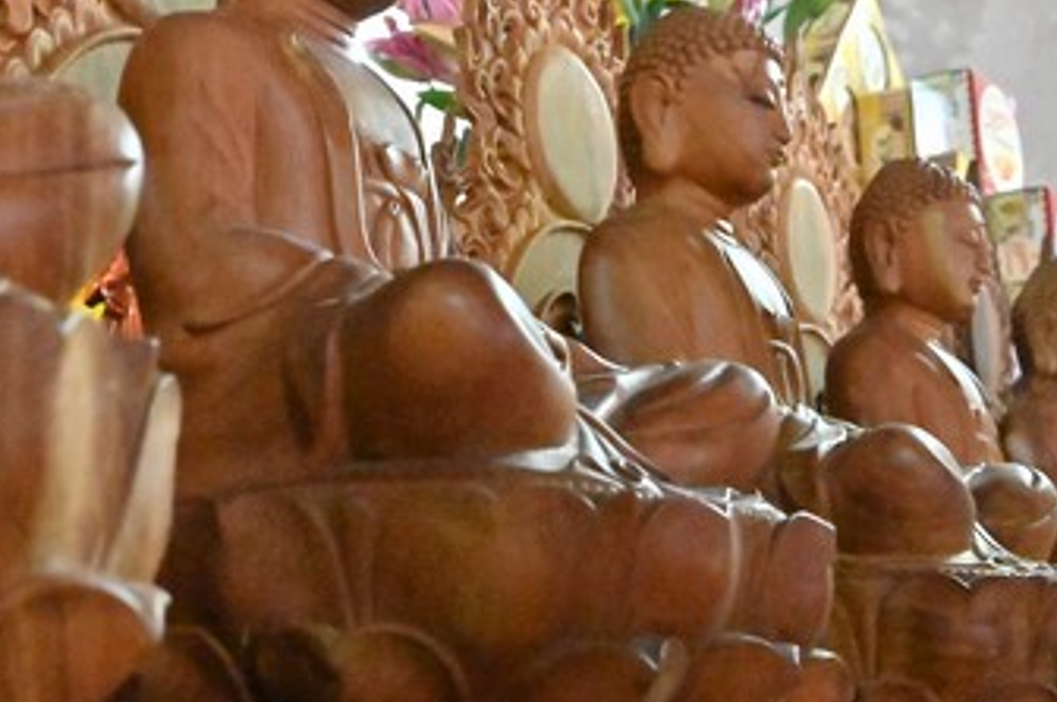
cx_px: 249
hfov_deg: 32.7
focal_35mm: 60
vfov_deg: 22.5
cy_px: 246
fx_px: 1759
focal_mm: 31
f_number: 10
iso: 36000
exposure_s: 1/60
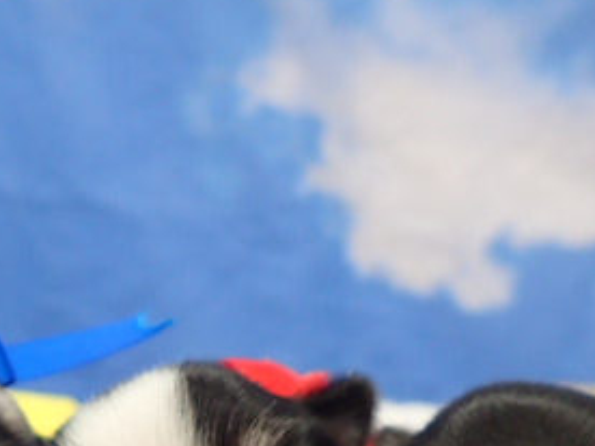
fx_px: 997
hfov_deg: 33.0
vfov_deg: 24.1
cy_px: 450
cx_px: 207
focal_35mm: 58
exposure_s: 1/100
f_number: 2
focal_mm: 4.5
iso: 400
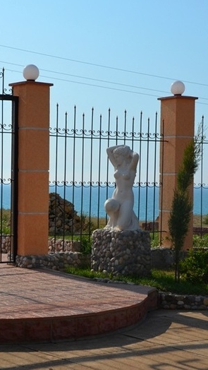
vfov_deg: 25.4
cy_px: 185
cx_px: 77
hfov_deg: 14.4
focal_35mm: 84
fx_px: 821
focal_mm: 35
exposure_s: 1/2000
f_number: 8
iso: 400
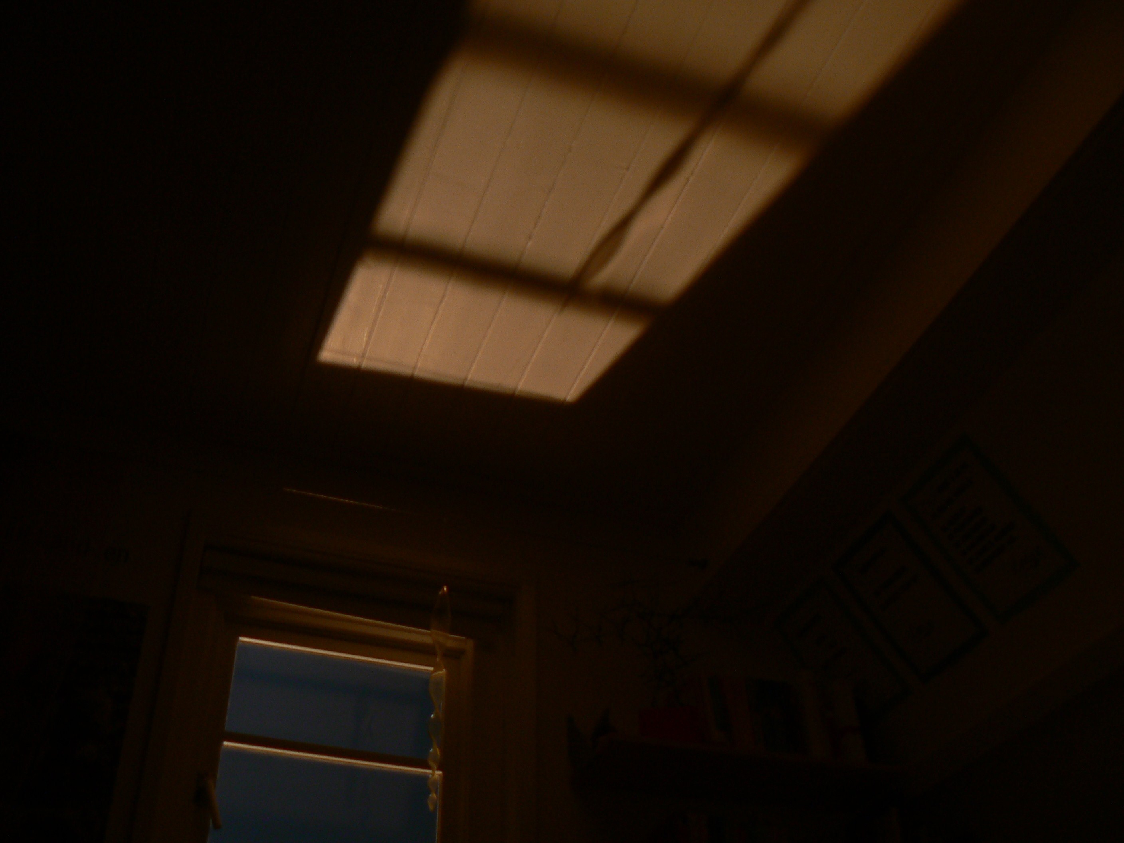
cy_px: 422
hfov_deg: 51.4
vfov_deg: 39.7
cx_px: 562
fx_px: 1169
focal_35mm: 36
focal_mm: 6
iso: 80
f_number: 2.8
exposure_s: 8
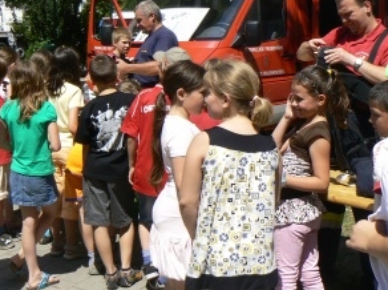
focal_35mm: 58
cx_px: 134
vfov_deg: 25.0
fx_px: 649
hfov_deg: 33.0
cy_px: 100
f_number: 6.3
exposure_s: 1/400
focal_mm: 6
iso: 80
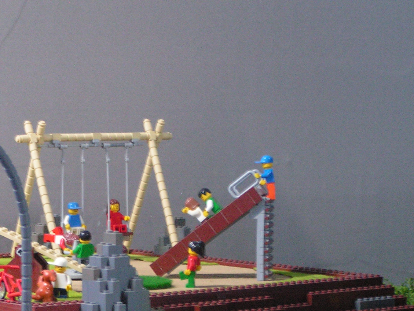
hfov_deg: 11.2
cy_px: 197
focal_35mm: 176
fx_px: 2105
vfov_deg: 8.4
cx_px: 90
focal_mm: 17.5
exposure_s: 1/2
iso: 200
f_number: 3.2
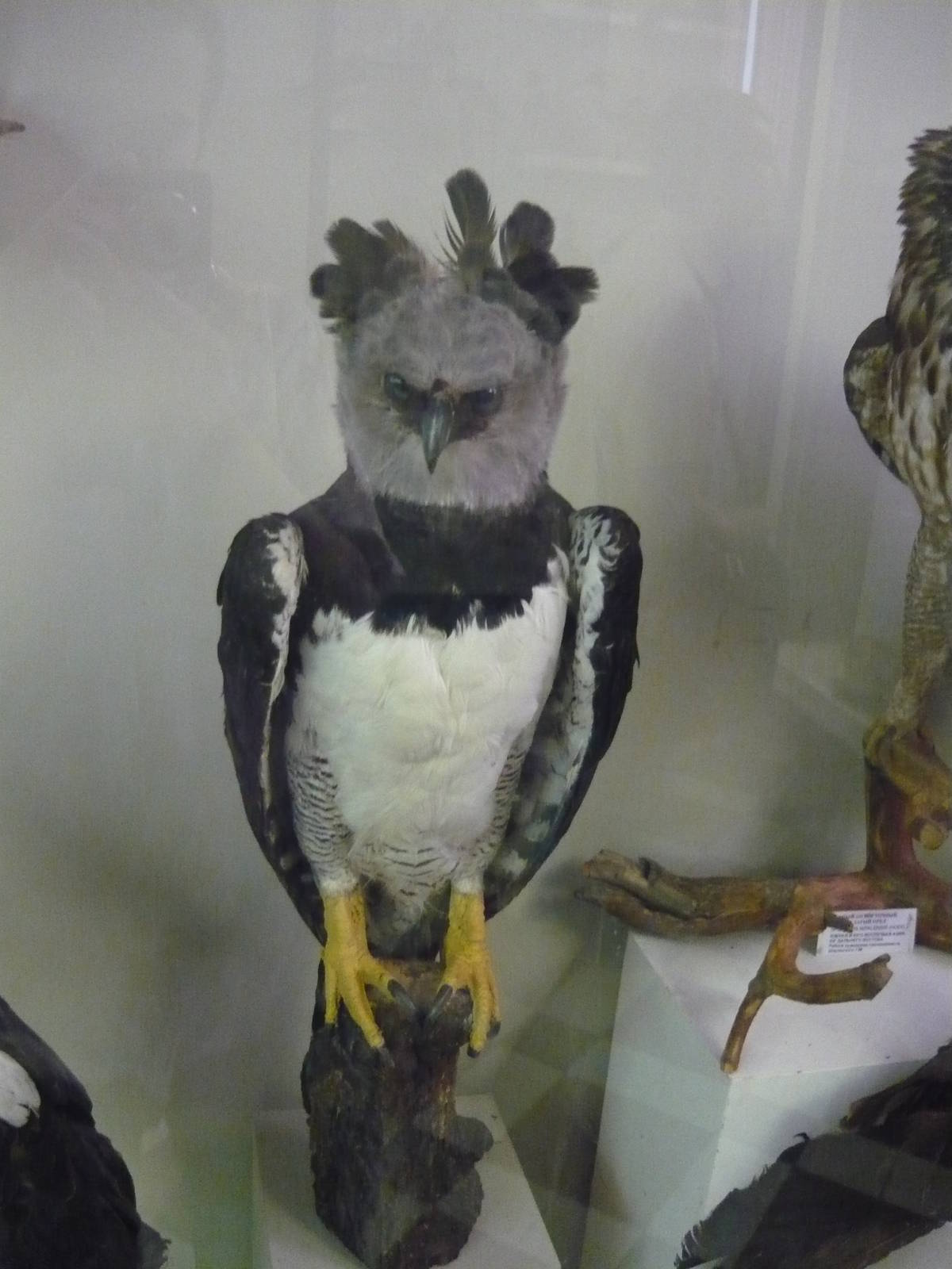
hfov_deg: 42.9
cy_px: 634
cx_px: 476
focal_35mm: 33
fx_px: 1210
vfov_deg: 55.4
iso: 800
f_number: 2.8
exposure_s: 1/10
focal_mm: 5.5
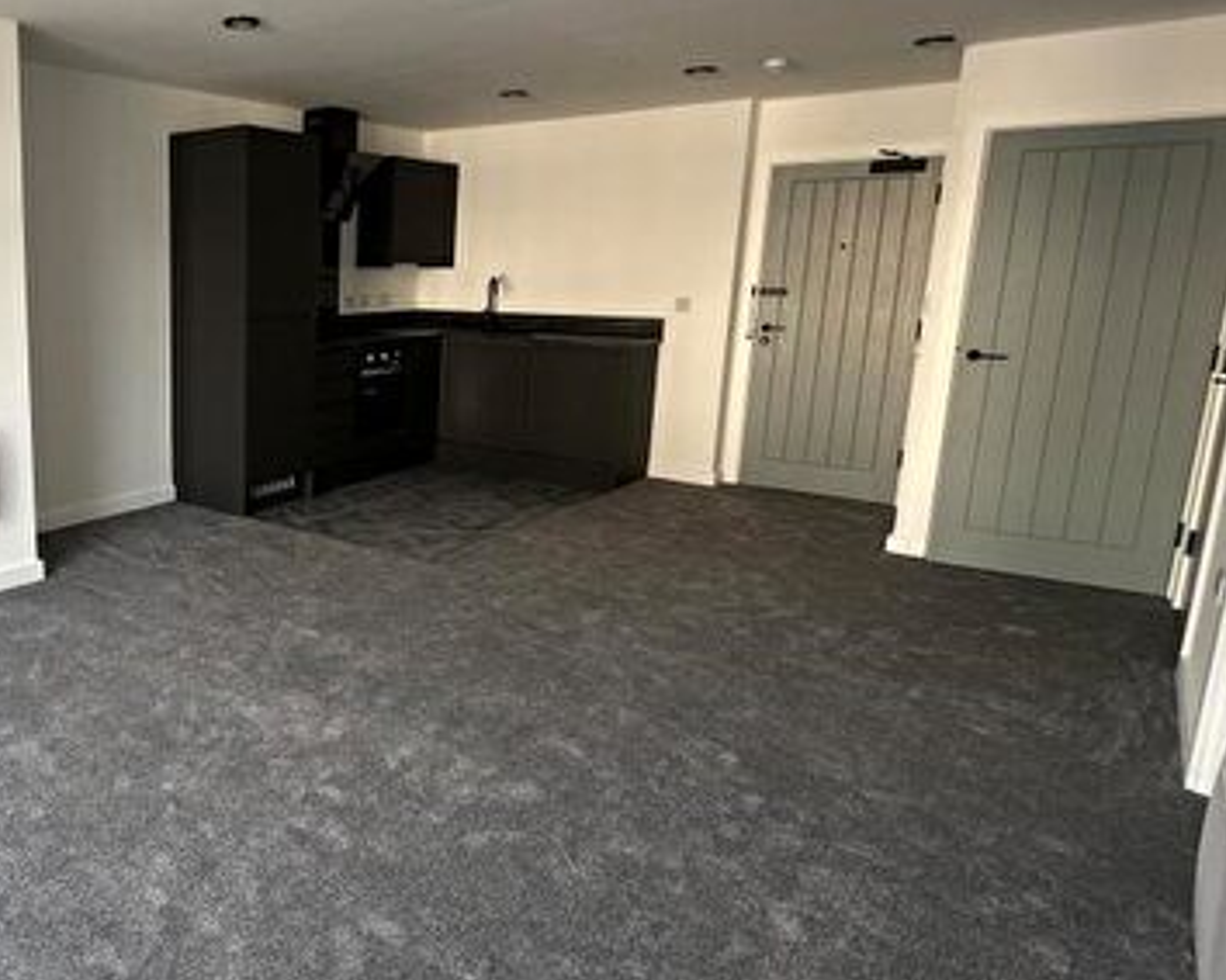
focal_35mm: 27
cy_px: 452
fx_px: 979
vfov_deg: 53.1
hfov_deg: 58.6
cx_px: 225
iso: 100
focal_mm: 2.22
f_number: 2.2
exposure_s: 1/99
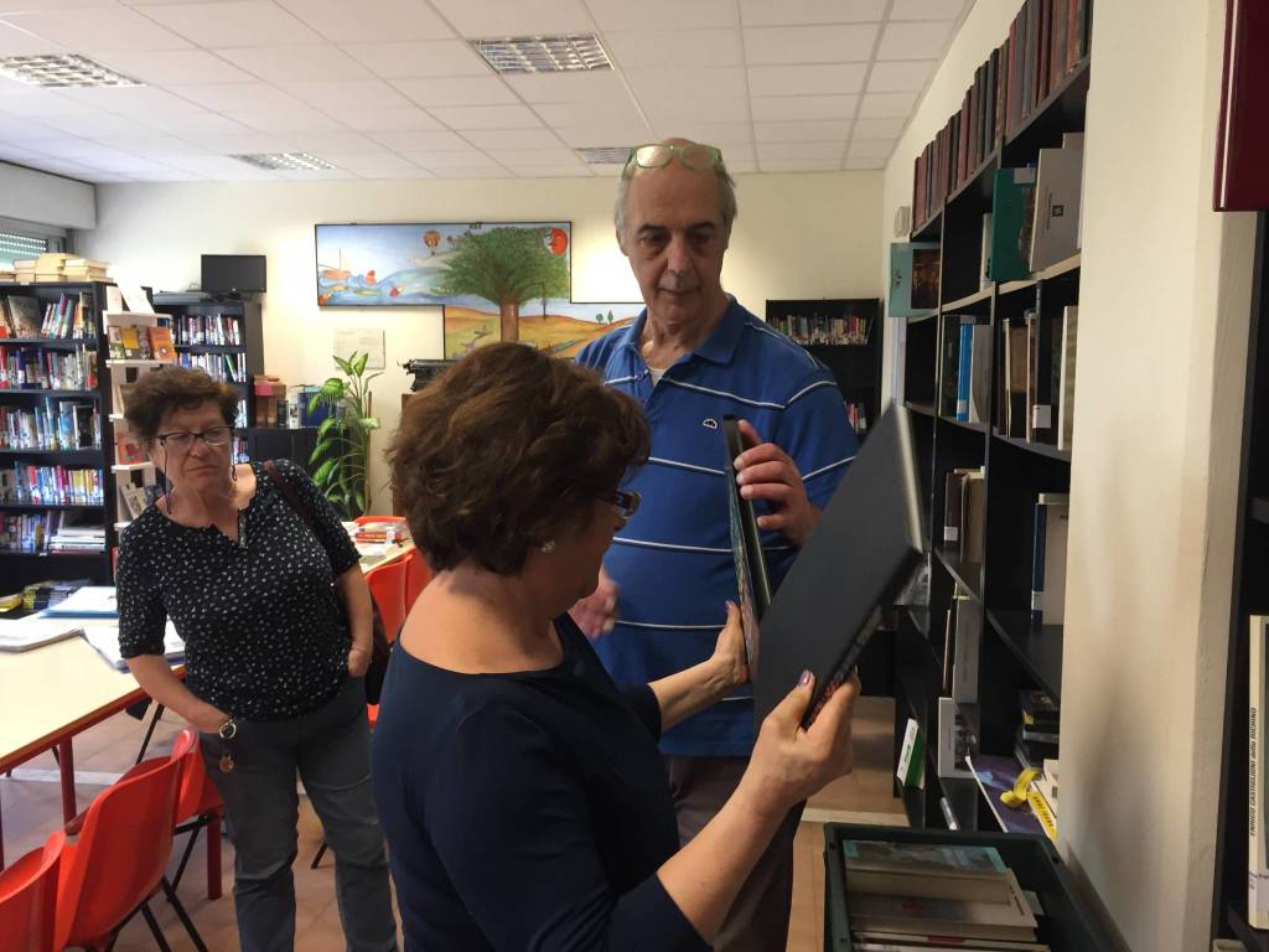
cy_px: 476
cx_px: 634
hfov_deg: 61.7
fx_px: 1063
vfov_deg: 48.2
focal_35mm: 29
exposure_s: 1/33
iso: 100
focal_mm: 4.15
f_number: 2.2
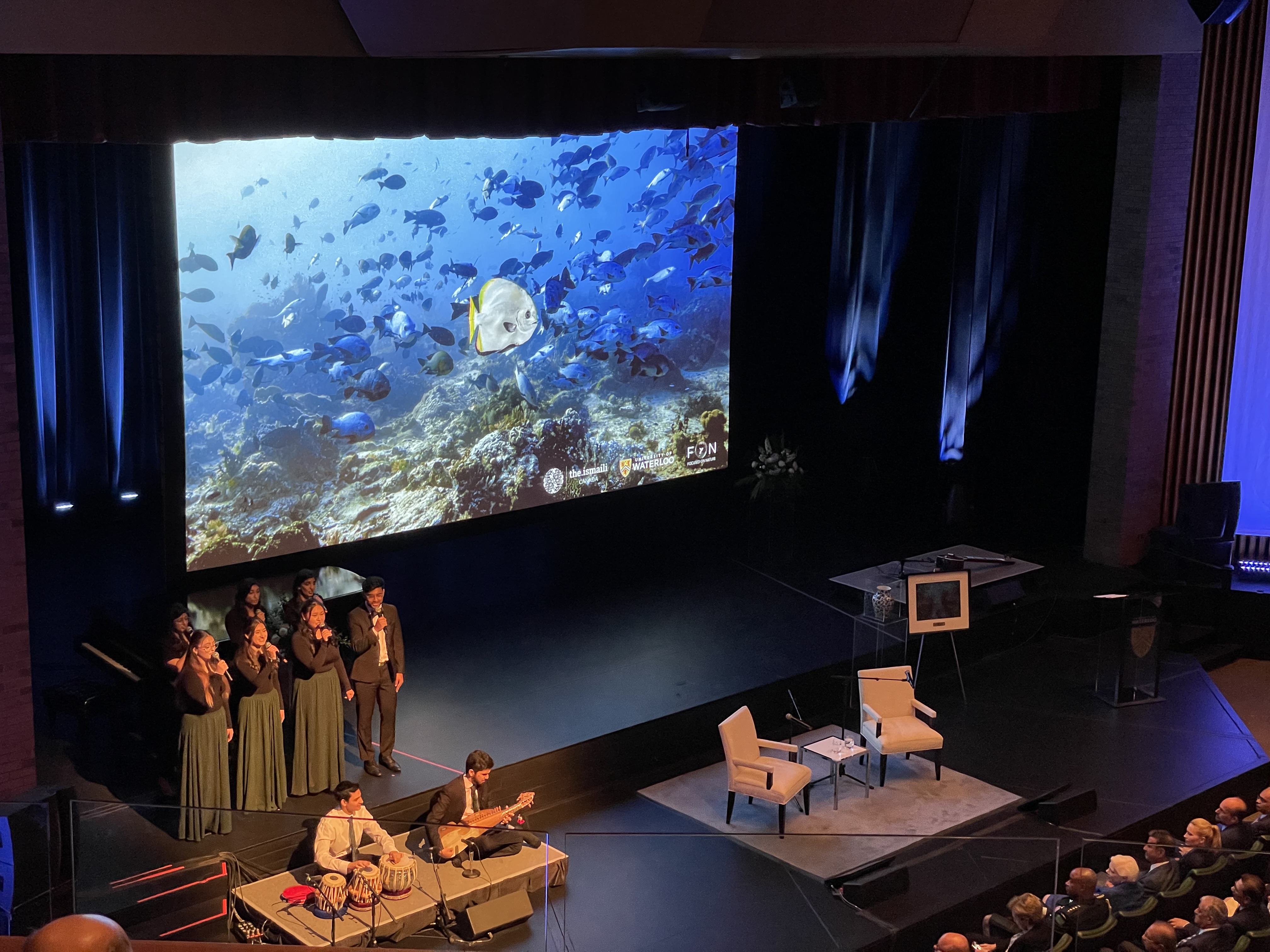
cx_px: 635
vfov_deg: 28.0
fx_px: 1908
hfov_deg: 36.8
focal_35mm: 52
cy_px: 476
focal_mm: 6
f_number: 2
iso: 500
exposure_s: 1/60
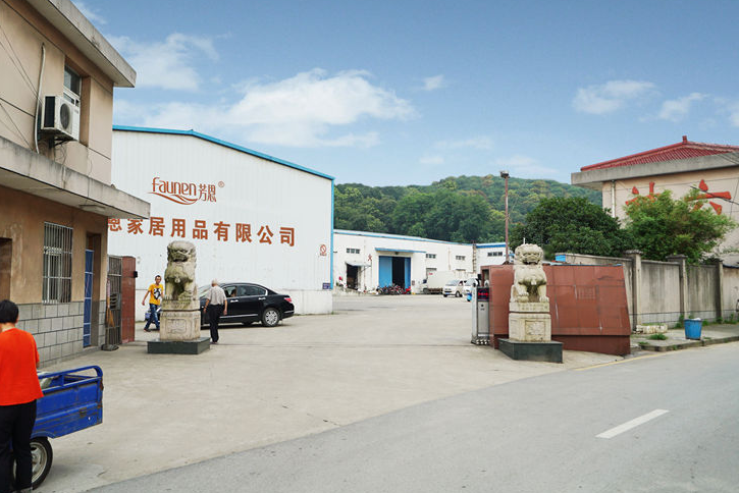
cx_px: 348
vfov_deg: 41.1
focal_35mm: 32
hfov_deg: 58.7
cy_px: 240
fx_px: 657
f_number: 5
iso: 100
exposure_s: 1/80
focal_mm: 29
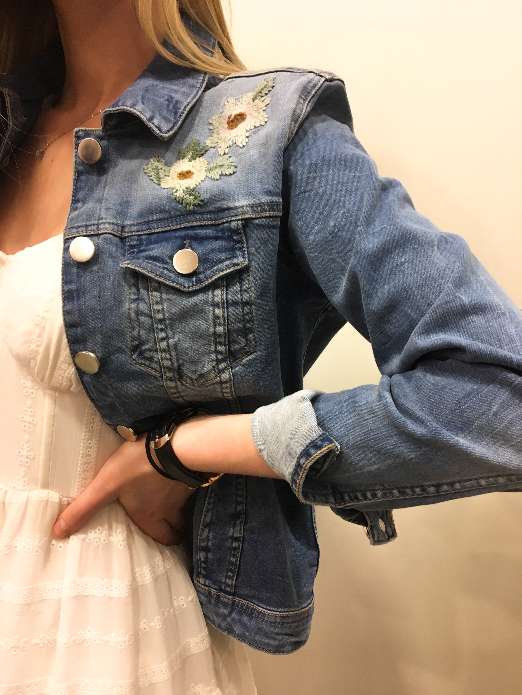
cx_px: 261
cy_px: 348
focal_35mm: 29
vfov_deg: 61.7
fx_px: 583
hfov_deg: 48.2
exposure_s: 1/33
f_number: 2.2
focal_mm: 4.15
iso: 80
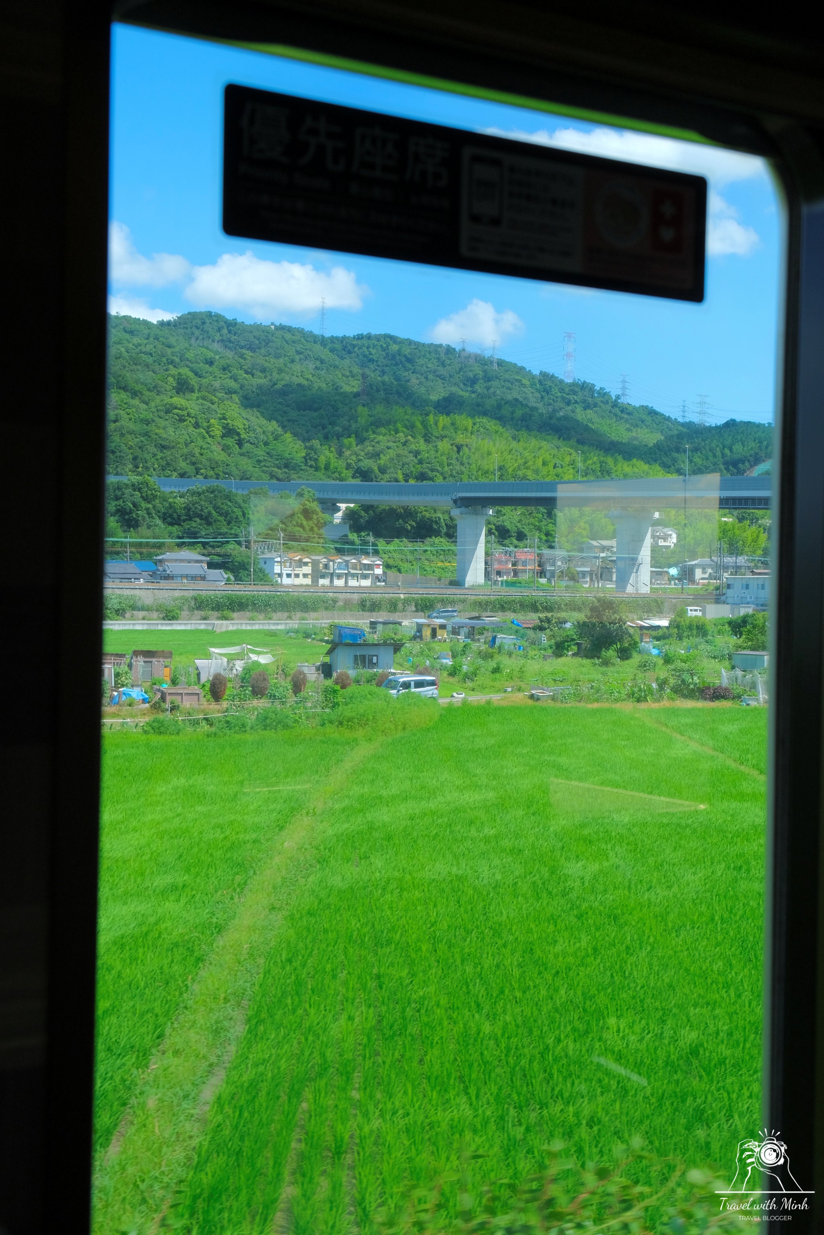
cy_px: 618
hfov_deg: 34.2
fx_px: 1339
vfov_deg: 49.6
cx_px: 412
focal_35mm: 39
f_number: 5.6
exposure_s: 1/900
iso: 800
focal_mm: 26.2
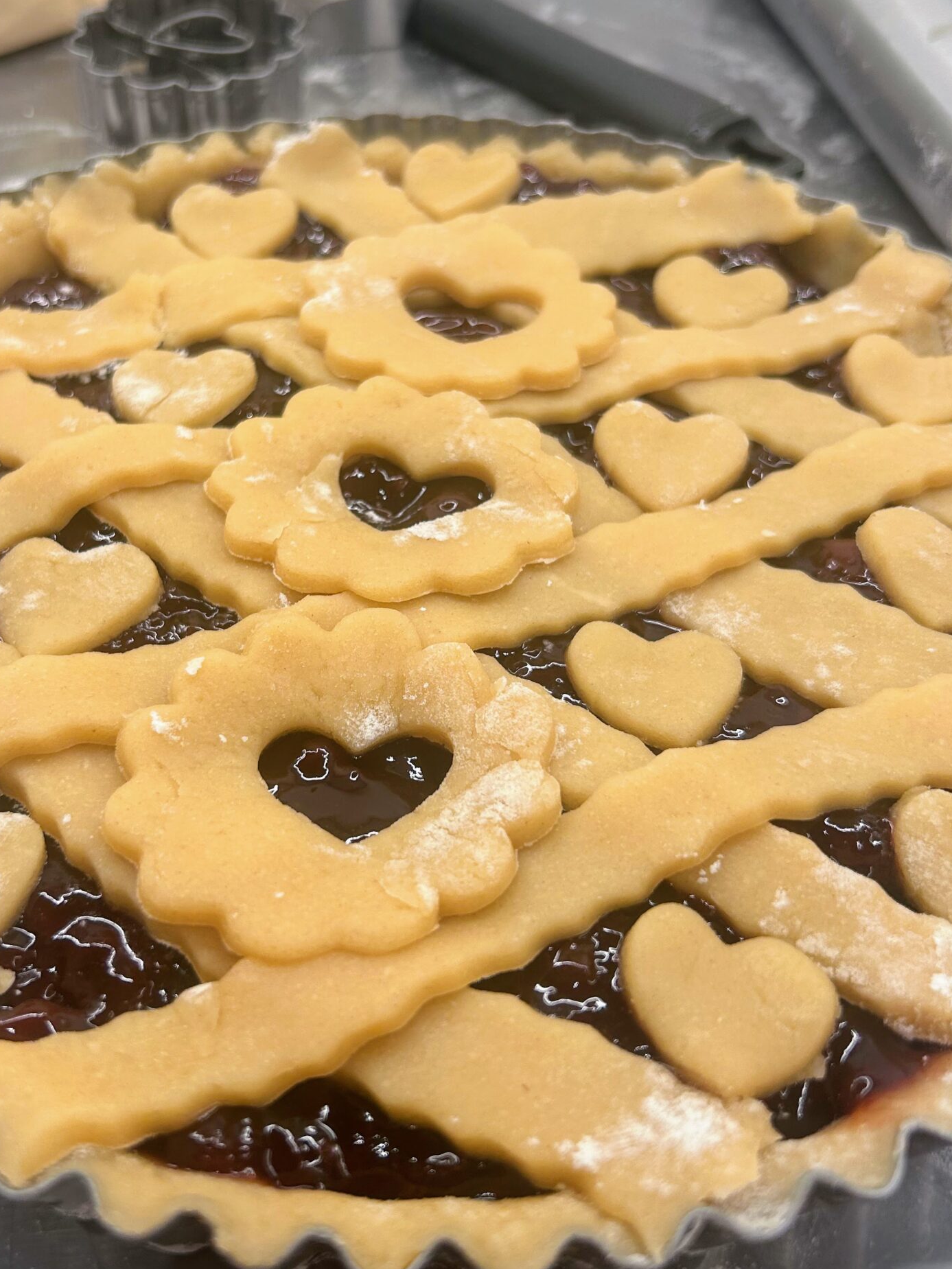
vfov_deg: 51.1
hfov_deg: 39.5
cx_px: 378
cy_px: 536
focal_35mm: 36
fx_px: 1320
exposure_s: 1/134
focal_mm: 5.7
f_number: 1.5
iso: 32
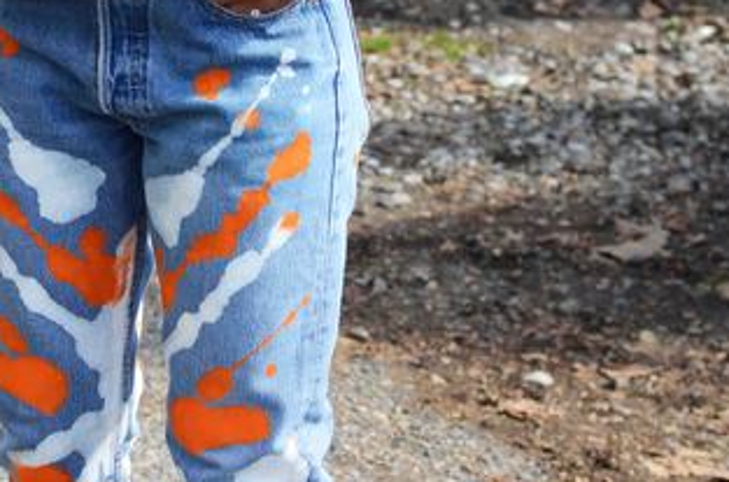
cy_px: -65
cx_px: 56
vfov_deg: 10.0
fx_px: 2712
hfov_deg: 15.1
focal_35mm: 134
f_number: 3.2
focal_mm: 35
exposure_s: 1/800
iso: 200
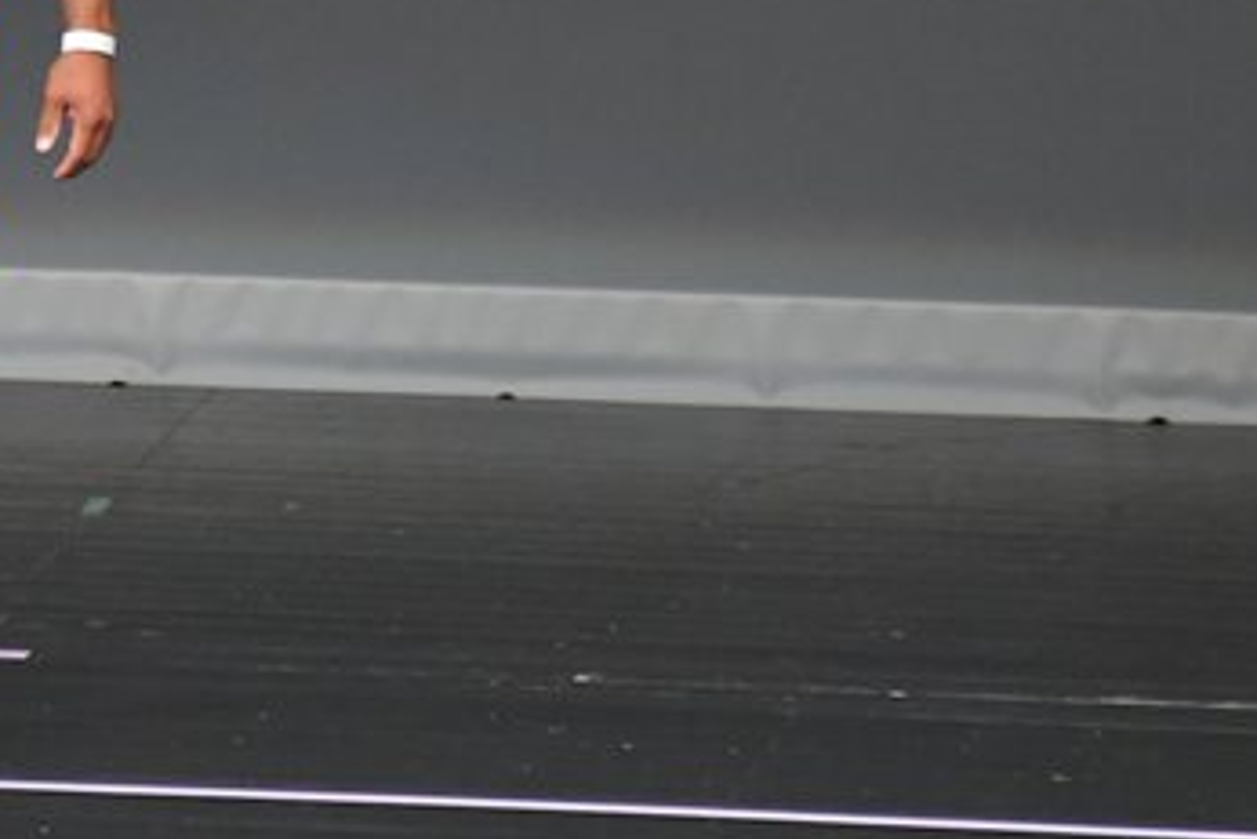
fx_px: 29306
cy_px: 69
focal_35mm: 839
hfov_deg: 2.5
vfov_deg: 1.6
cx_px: 96
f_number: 5.6
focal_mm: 250
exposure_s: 1/400
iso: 5000
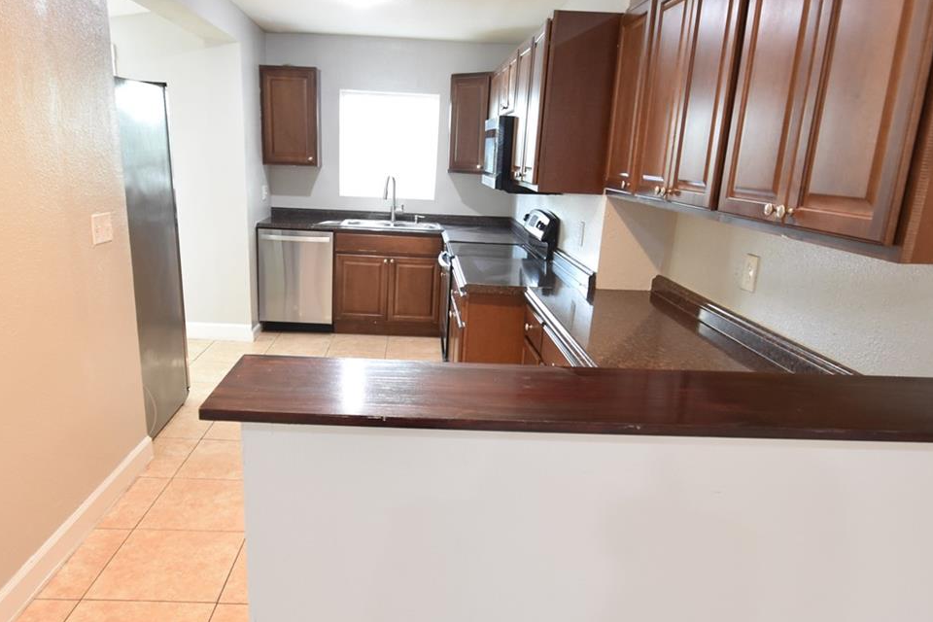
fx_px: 648
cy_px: 357
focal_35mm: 25
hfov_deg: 71.4
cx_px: 431
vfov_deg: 51.1
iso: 800
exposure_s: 1/20
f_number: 3.5
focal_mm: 10
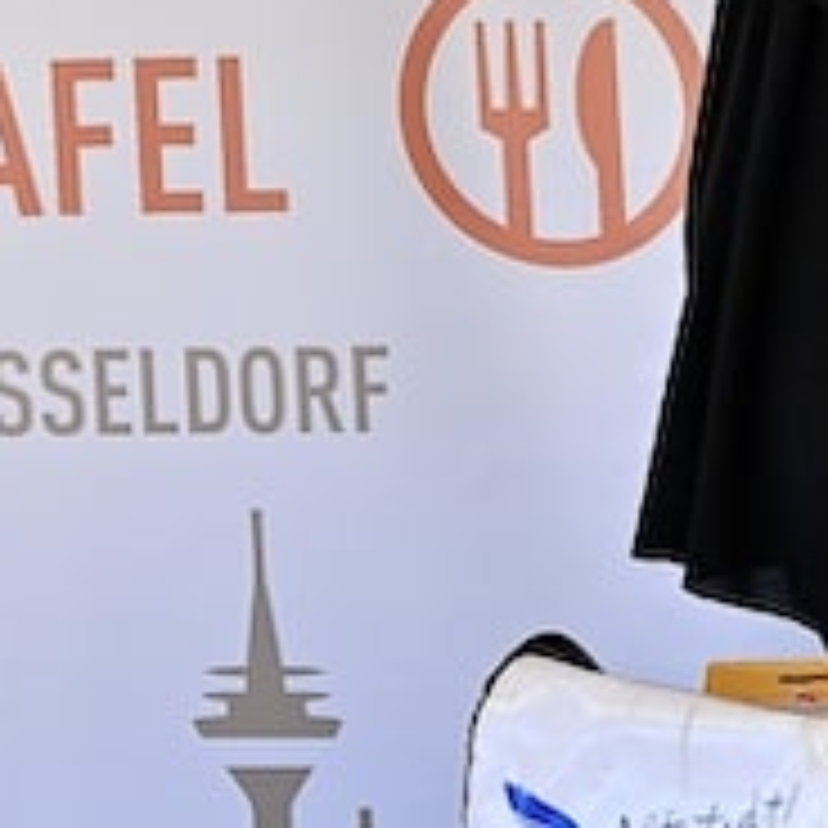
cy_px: -146
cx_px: 1102
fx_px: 4357
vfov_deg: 10.7
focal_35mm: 161
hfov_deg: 10.6
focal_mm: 34
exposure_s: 1/100
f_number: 4
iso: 360
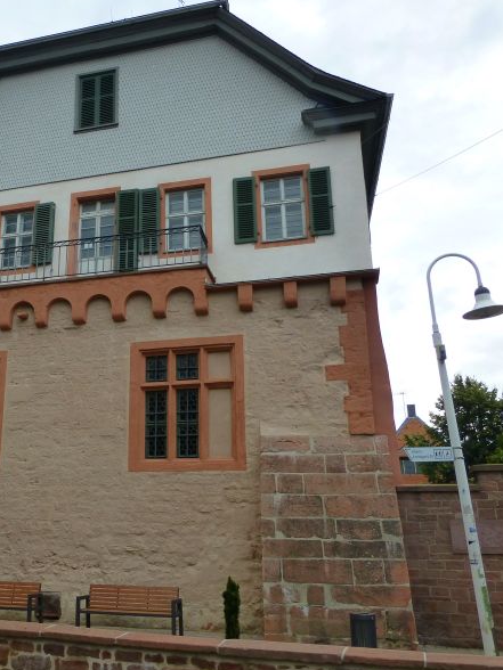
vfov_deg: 54.0
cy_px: 333
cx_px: 108
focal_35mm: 34
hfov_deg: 40.3
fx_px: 659
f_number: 4
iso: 160
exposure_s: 1/160
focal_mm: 4.3
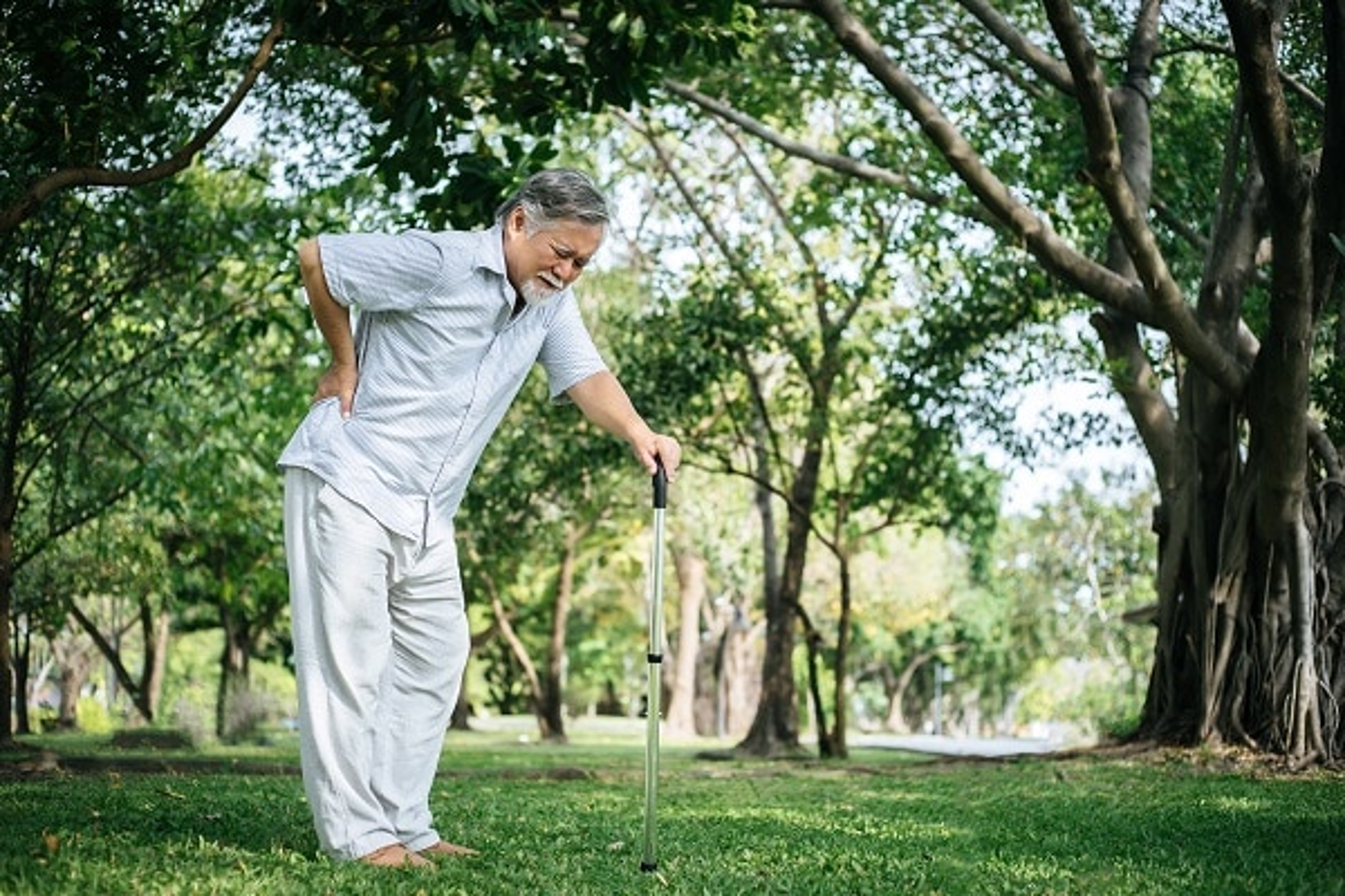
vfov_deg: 27.0
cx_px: 672
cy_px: 448
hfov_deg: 39.6
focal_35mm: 50
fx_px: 1868
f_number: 2.8
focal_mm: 50
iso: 100
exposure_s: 1/400
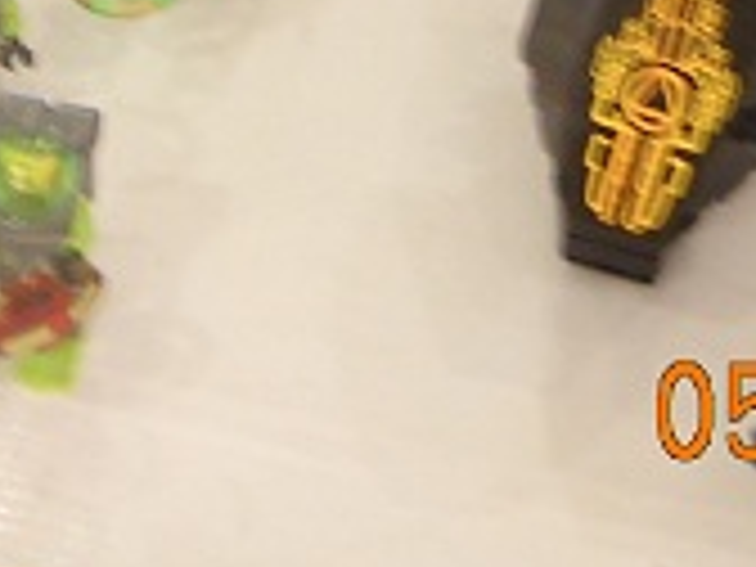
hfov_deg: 10.1
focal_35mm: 195
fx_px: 4259
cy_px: -657
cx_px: 90
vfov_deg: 7.3
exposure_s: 1/8
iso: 91
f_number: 3.1
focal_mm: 6.72
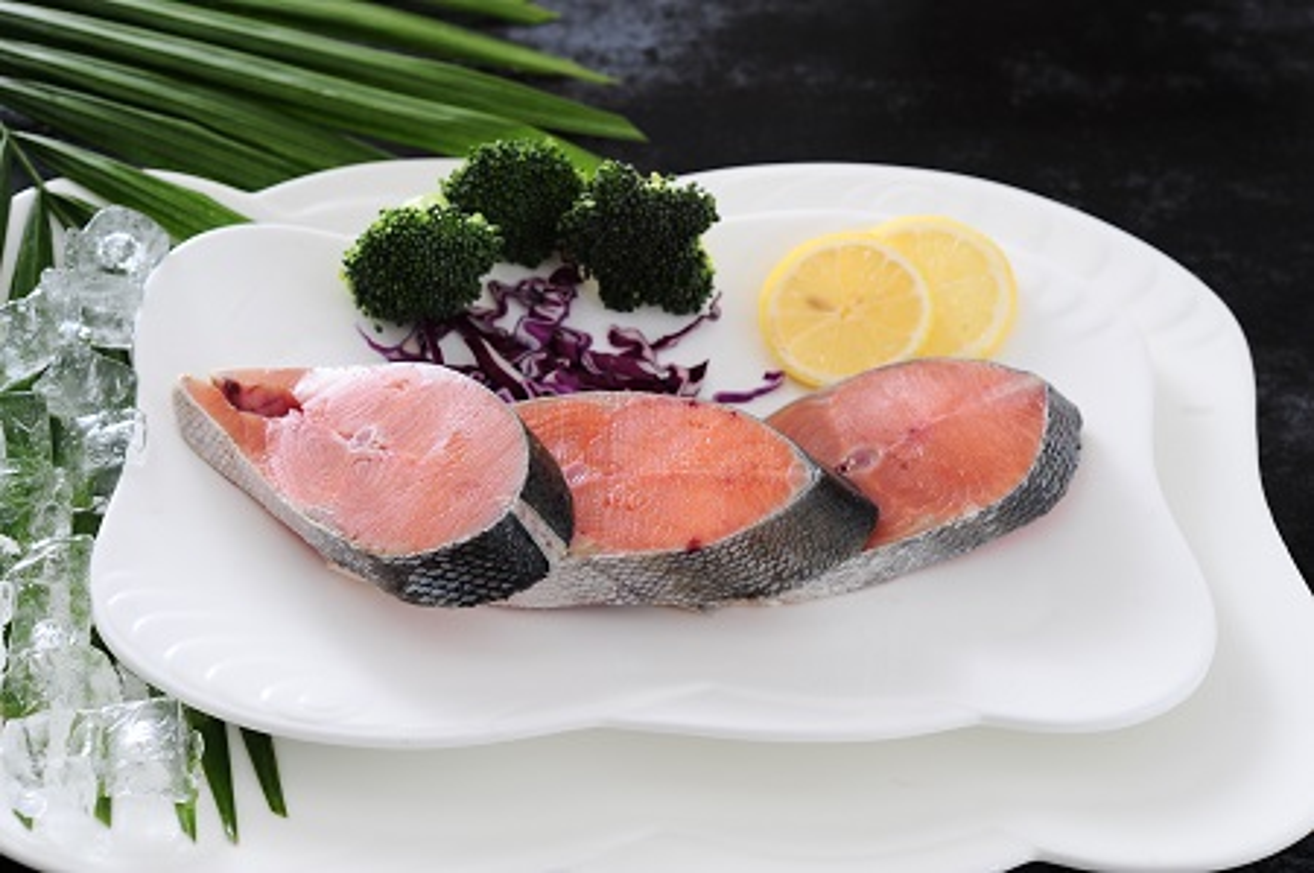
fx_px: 2188
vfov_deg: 22.6
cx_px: 657
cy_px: 436
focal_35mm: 60
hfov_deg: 33.4
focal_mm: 60
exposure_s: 1/100
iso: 200
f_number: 7.1
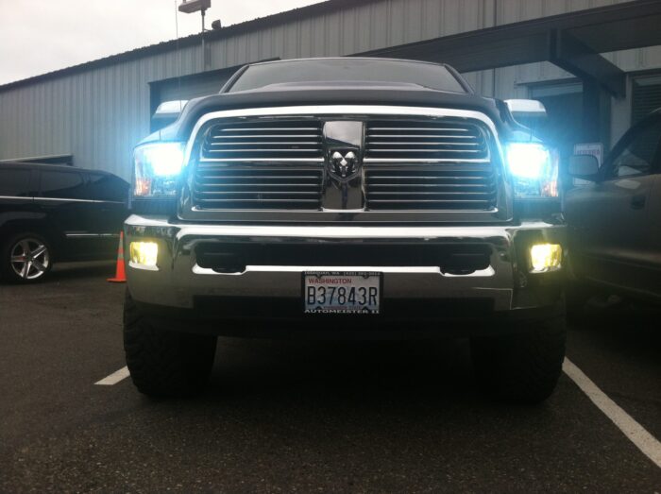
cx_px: 330
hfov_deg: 52.7
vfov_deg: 40.6
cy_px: 247
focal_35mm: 35
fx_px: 667
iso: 80
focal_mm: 3.85
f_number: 2.8
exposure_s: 1/556
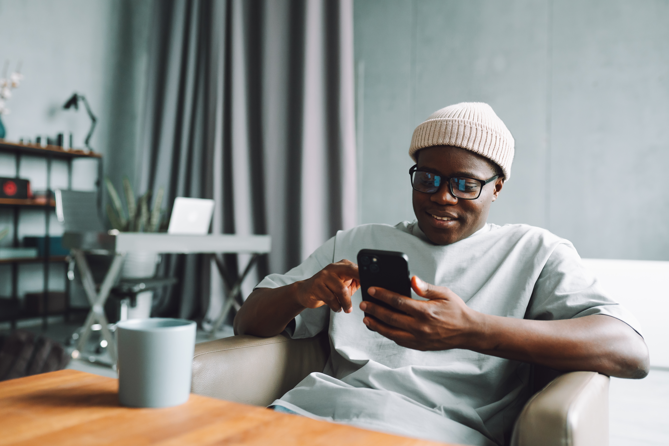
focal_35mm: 35
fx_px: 650
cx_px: 334
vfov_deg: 37.9
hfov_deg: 54.4
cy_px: 223
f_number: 2.2
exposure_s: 1/200
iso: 800
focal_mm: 35
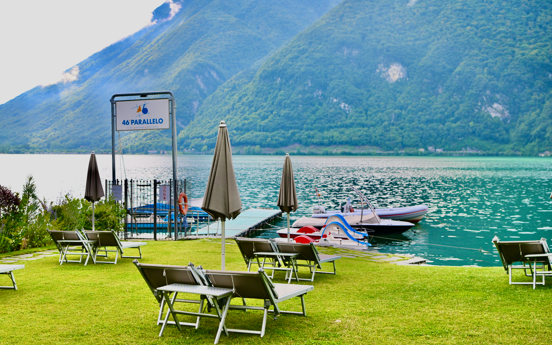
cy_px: 166
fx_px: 692
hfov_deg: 43.4
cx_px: 245
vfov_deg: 28.0
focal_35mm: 46
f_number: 4.5
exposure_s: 1/1250
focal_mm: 40
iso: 450
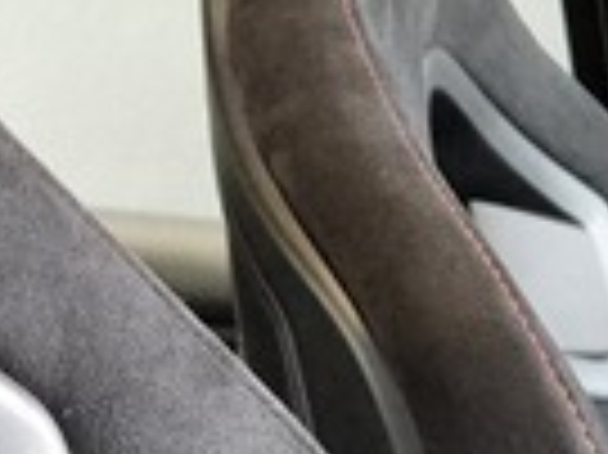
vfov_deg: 8.5
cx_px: -104
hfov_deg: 11.1
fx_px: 3071
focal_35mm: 175
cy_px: 166
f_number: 1.8
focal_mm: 5.4
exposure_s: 1/100
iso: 2000
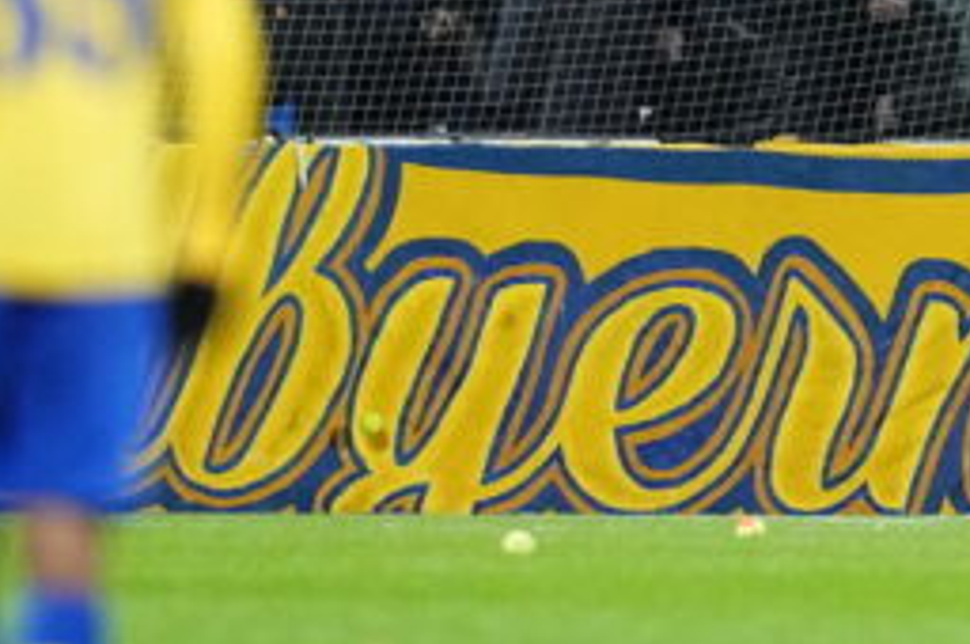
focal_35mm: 1603
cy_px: -89
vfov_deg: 0.9
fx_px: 43137
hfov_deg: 1.3
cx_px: 955
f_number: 2.8
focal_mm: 400
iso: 4000
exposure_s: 1/1250
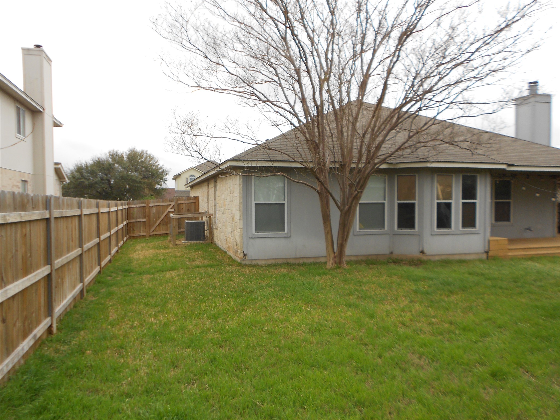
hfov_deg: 67.3
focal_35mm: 26
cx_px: 280
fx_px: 421
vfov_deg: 53.1
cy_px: 210
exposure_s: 1/640
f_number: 3.2
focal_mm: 4.6
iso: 80
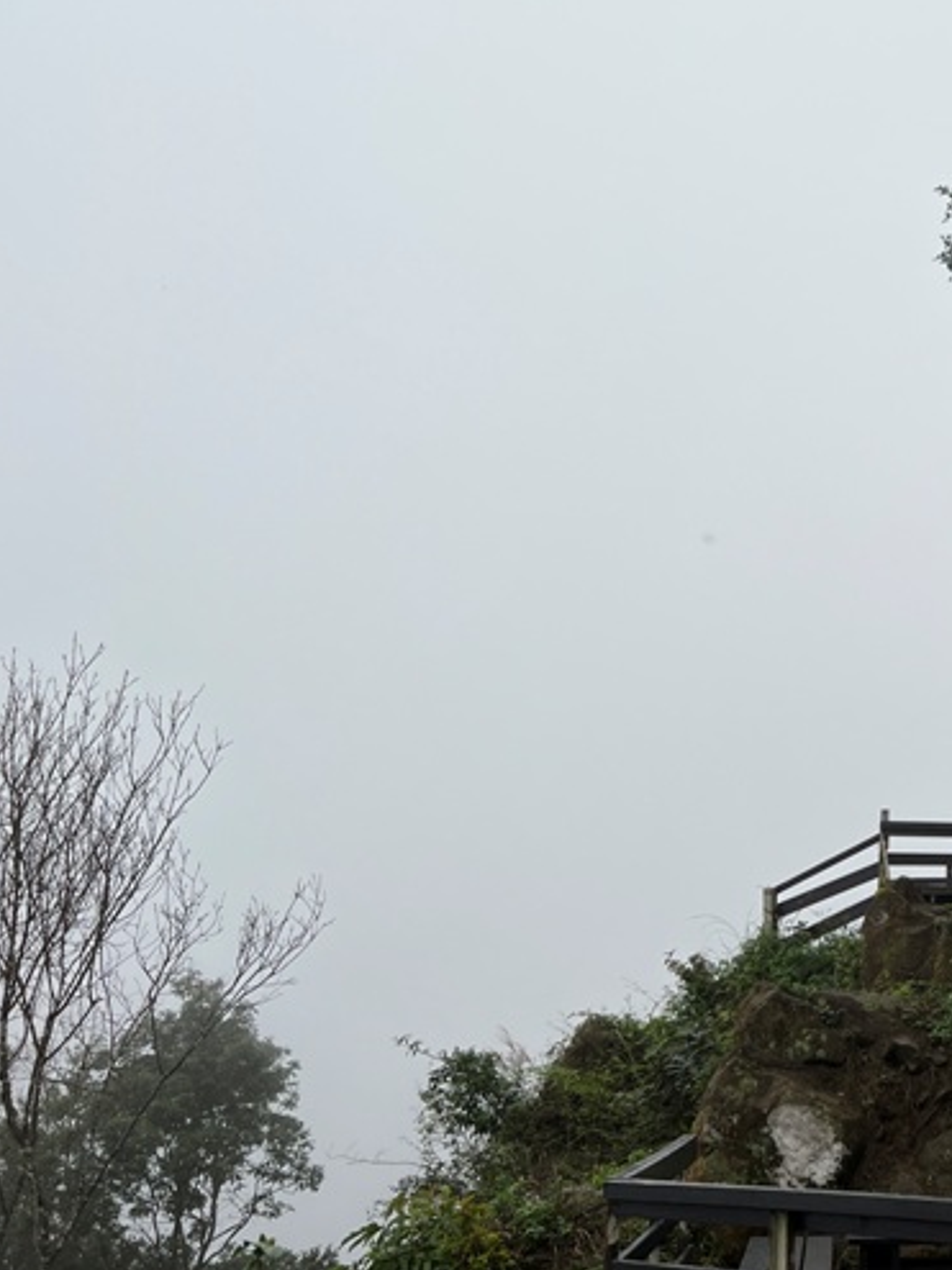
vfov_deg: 44.6
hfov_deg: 31.0
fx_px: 1541
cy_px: 508
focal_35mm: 42
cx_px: 1014
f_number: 1.5
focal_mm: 5.7
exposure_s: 1/516
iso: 50
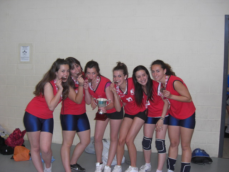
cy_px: 86
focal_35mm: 38
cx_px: 114
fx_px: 251
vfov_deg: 37.7
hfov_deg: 49.0
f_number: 2.8
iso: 200
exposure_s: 1/60
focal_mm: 7.9
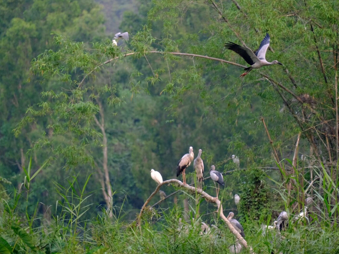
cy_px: 127
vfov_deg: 3.0
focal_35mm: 488
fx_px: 4779
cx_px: 166
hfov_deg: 4.1
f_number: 5.6
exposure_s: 1/2000
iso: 5000
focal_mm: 300
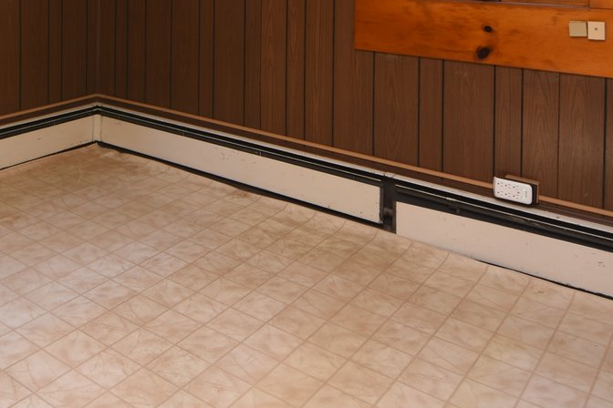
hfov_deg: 49.0
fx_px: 647
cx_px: 164
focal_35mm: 38
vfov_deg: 30.8
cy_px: -55
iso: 100
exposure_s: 1/60
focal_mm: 10
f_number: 4
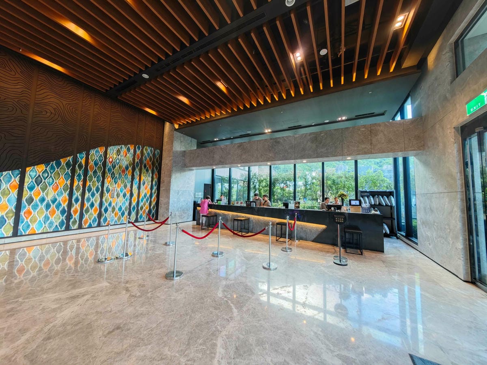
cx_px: 244
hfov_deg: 110.5
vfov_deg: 94.5
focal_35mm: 12
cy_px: 182
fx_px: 169
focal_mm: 2.03
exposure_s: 1/30
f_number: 1.8
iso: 200
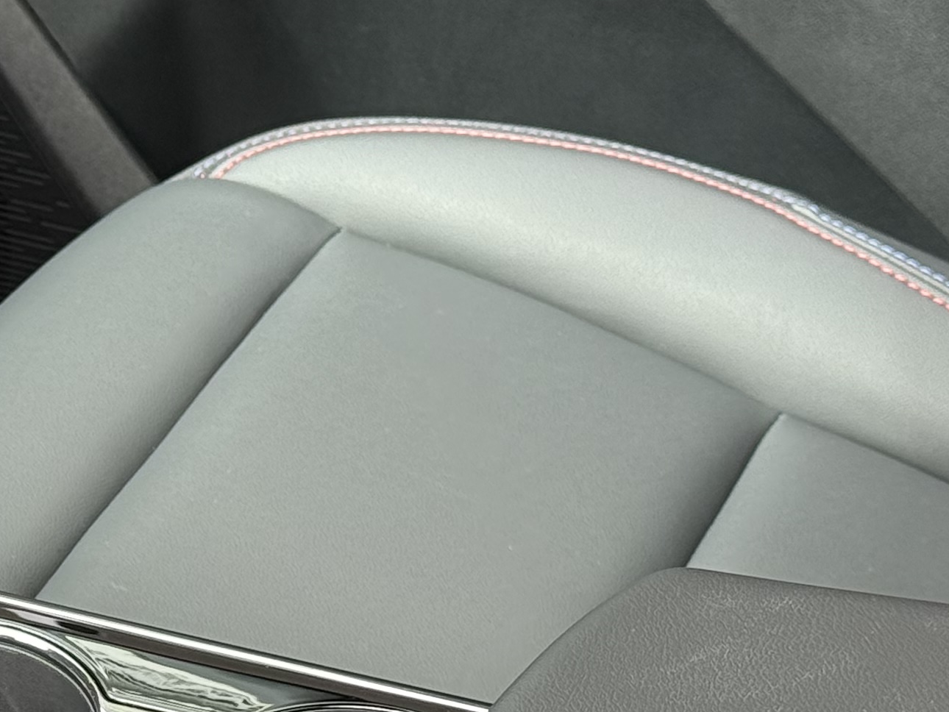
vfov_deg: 9.8
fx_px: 4113
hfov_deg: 12.9
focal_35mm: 150
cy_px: 769
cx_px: -112
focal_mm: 6.76
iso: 80
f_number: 1.78
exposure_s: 1/158
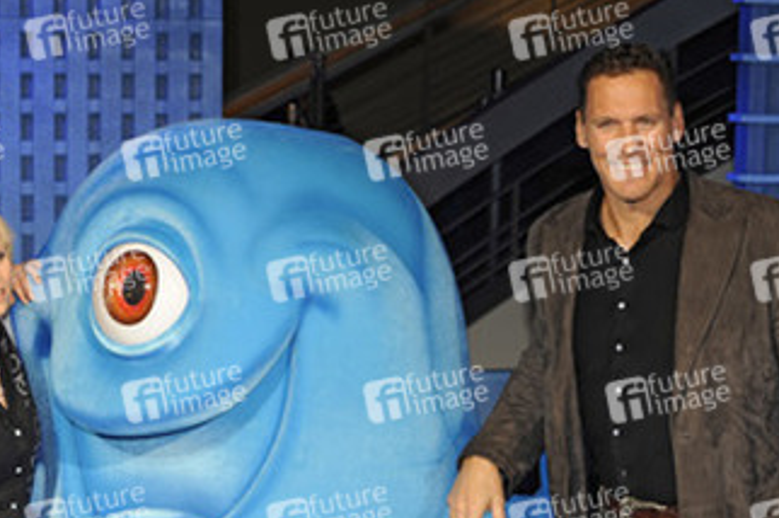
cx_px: 362
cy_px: 334
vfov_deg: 13.9
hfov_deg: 20.8
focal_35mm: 98
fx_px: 2118
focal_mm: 70
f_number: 5.6
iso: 800
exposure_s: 1/160
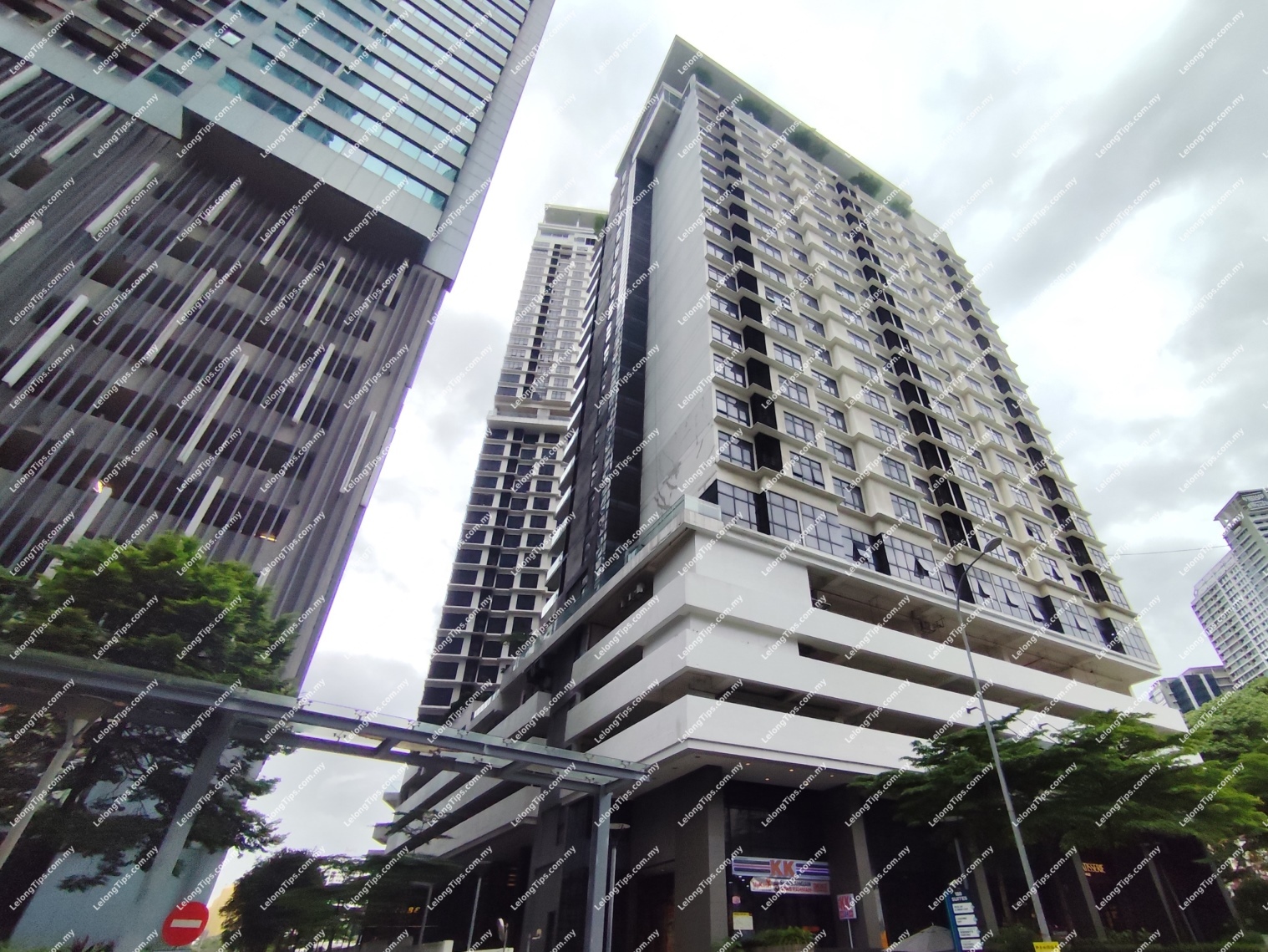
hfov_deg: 94.5
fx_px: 586
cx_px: 634
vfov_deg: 78.1
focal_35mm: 16
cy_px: 476
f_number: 2.2
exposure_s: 1/1073
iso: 50
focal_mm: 1.65
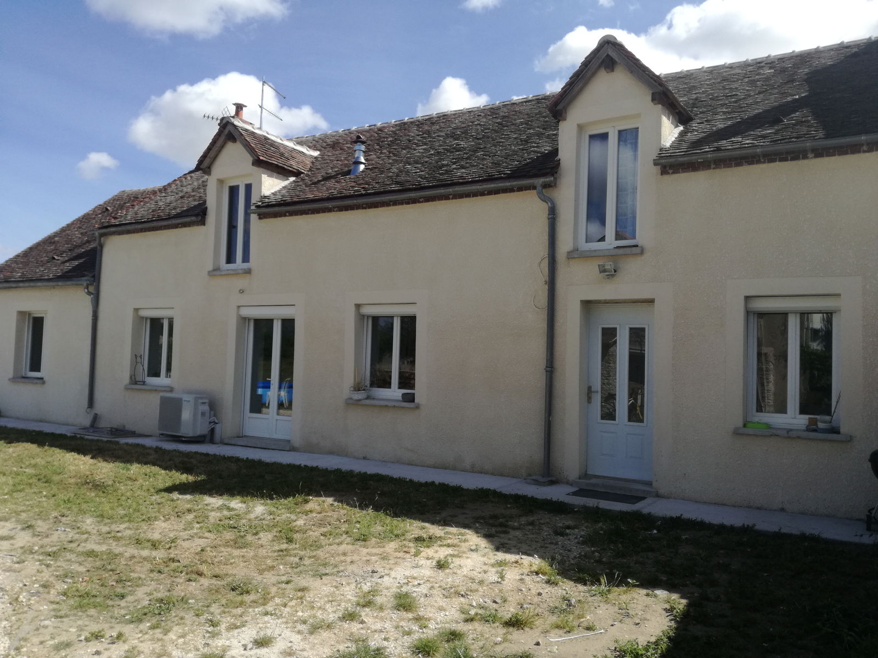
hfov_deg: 65.3
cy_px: 329
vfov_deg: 51.4
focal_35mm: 27
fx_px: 685
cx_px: 439
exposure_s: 1/1221
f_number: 2
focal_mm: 3.79
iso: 50
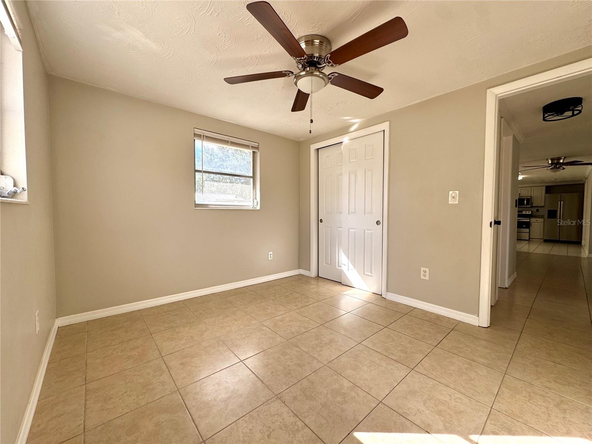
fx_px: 239
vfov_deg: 85.7
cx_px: 296
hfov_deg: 102.1
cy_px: 222
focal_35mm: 14
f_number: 2.2
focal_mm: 2.22
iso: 40
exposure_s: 1/212
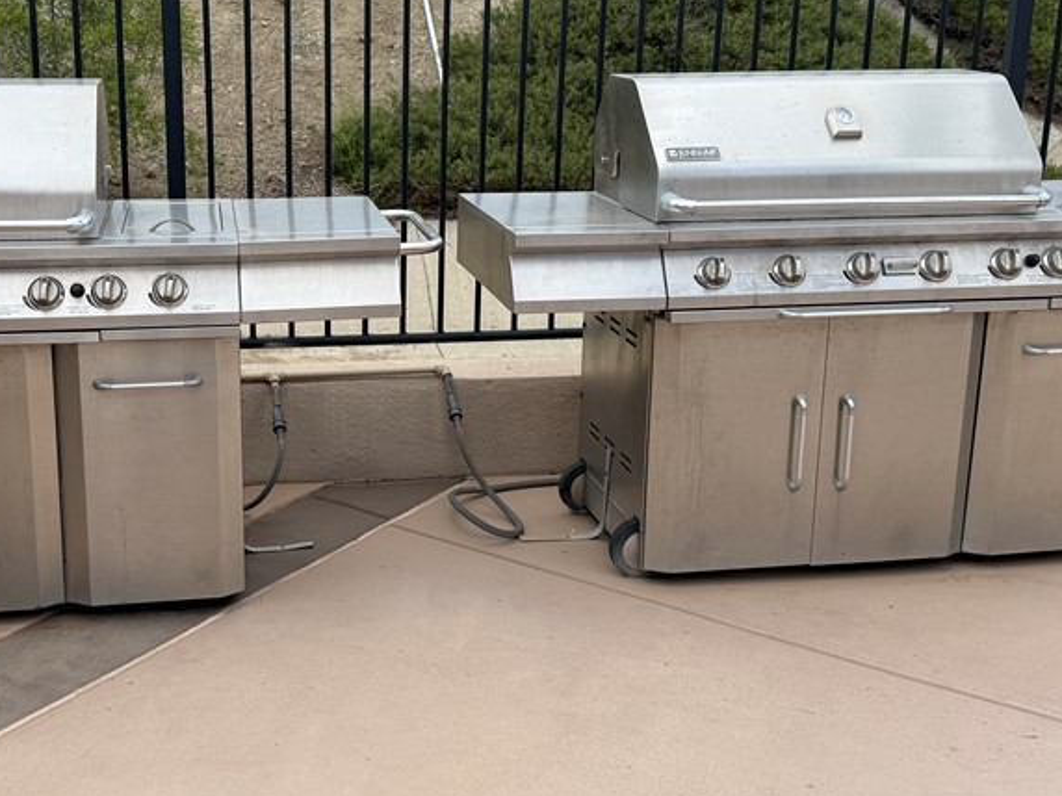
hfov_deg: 43.3
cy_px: 315
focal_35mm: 43
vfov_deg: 33.5
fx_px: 1319
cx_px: 364
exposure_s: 1/3279
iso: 80
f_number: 1.78
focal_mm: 6.76
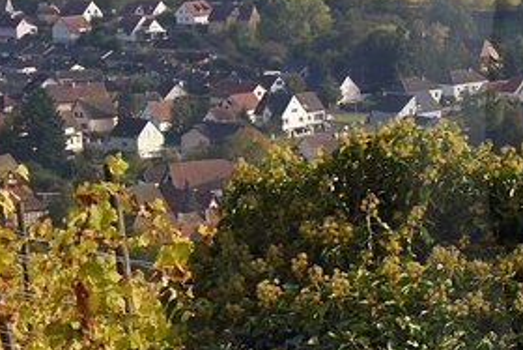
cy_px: 134
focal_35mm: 177
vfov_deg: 7.8
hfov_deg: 10.3
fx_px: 2573
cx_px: 1173
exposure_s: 1/640
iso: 400
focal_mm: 31
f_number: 10
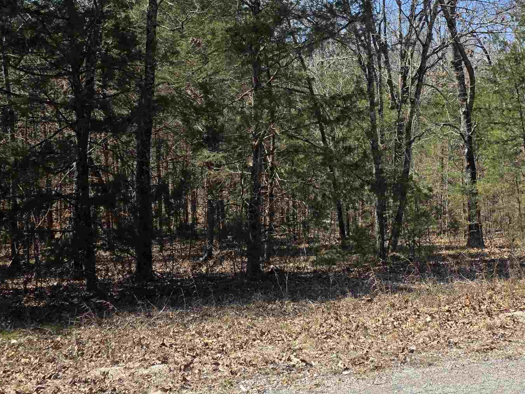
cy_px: 155
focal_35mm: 47
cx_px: 331
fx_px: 713
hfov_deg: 40.1
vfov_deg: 30.8
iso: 80
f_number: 1.7
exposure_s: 1/2321
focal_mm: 6.3
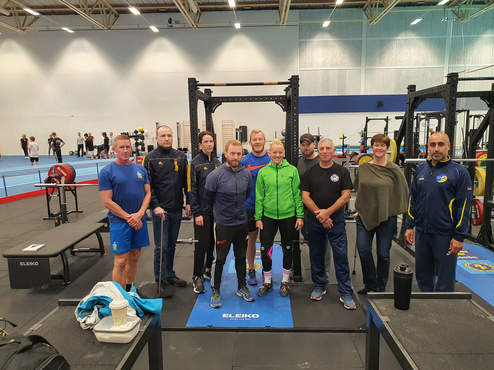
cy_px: 185
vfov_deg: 53.1
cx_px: 247
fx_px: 371
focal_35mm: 26
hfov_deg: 67.3
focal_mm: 4.3
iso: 250
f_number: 2.4
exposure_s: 1/50
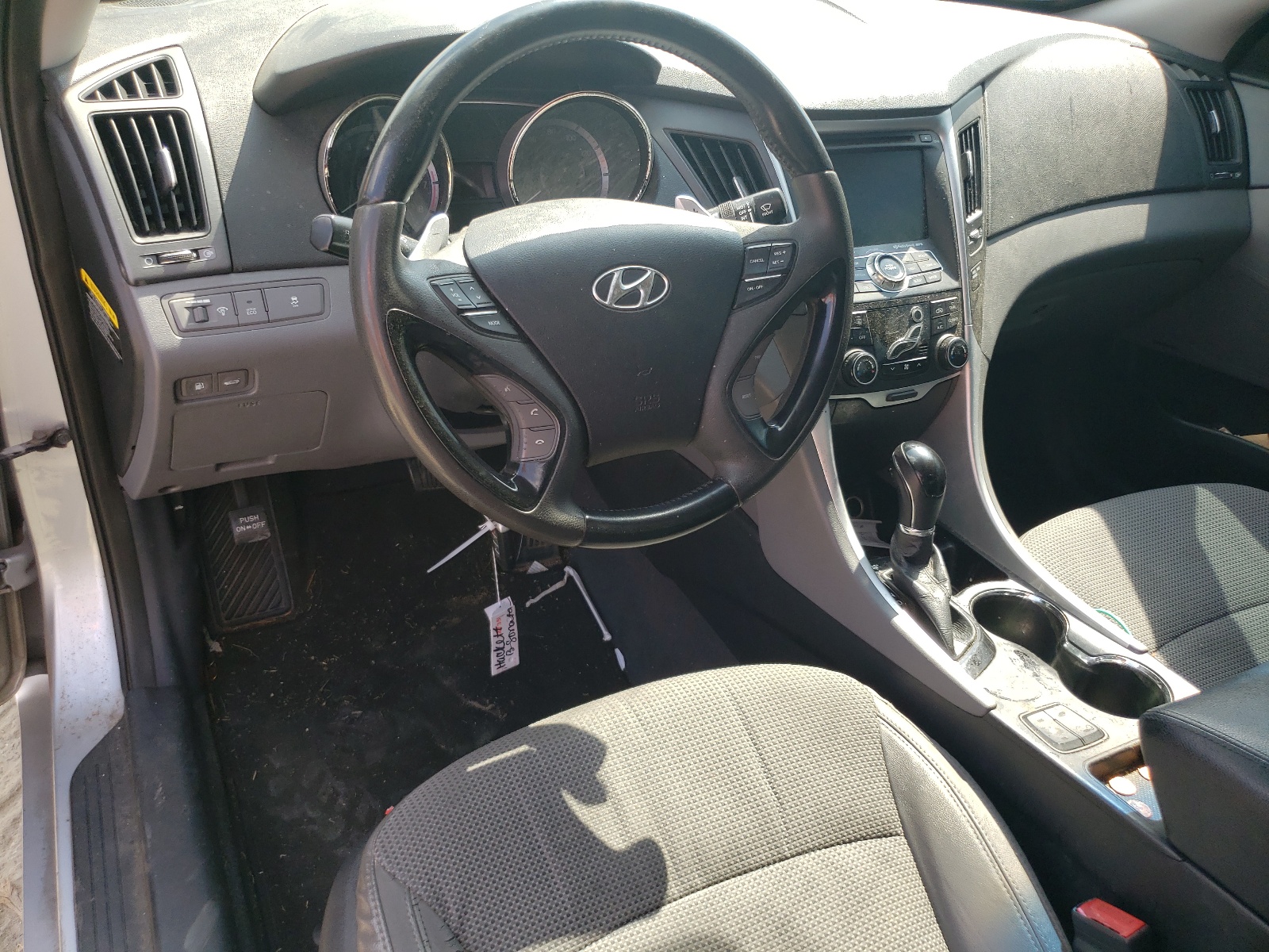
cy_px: 476
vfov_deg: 53.1
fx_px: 953
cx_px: 634
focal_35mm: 26
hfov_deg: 67.3
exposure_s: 1/455
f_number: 1.5
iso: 50
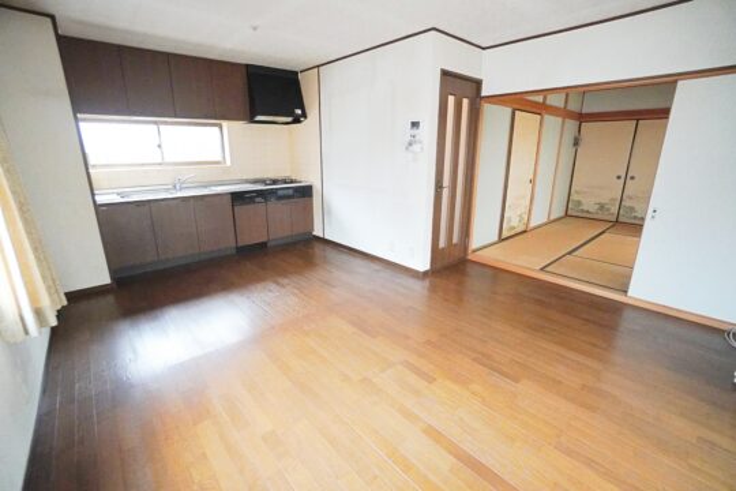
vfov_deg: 77.3
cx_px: 368
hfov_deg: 100.4
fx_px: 307
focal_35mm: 15
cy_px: 246
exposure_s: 1/160
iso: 4000
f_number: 4
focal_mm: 10
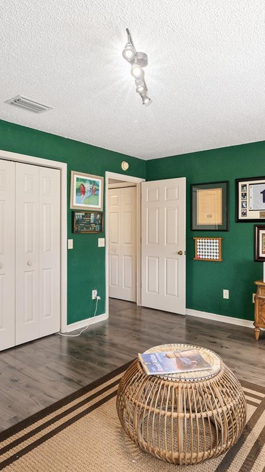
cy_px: 232
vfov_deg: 76.3
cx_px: 134
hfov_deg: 47.7
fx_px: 300
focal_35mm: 24
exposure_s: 1/6
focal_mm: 13
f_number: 8
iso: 500
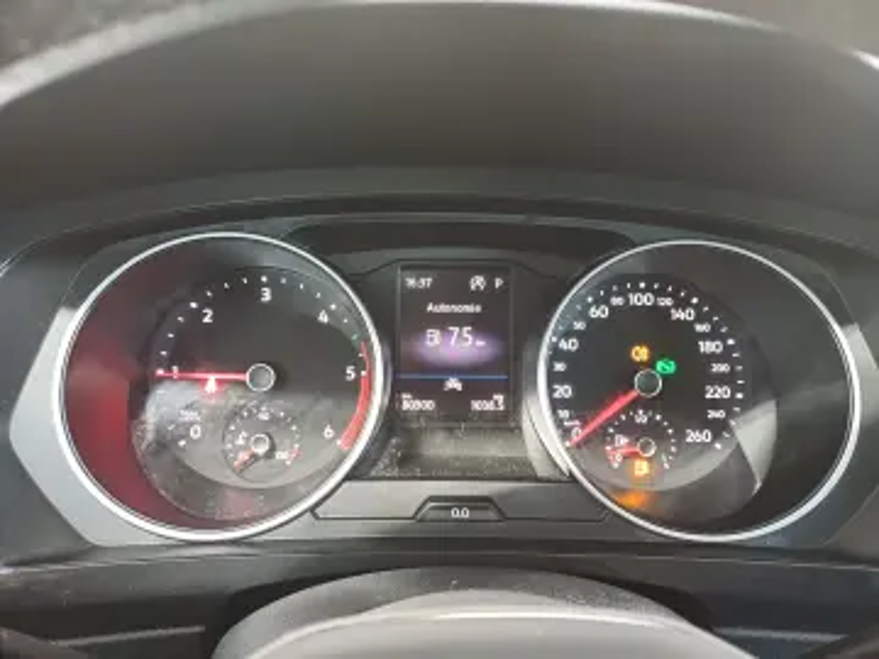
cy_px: 330
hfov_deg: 69.4
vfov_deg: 54.9
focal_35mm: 25
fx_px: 635
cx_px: 440
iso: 640
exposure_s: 1/25
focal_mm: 4.65
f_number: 1.8
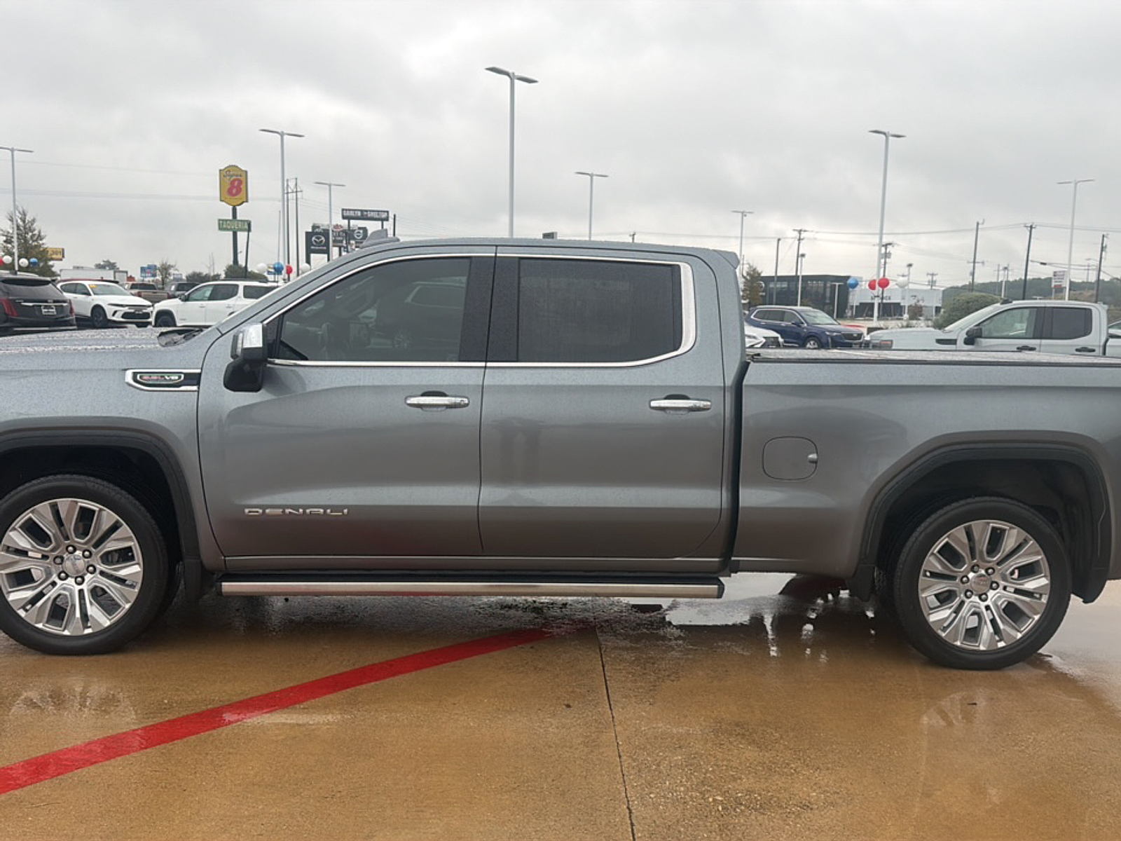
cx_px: 560
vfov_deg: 54.9
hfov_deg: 69.4
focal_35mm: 25
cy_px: 420
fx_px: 810
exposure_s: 1/607
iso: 80
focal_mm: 6.76
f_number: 1.78
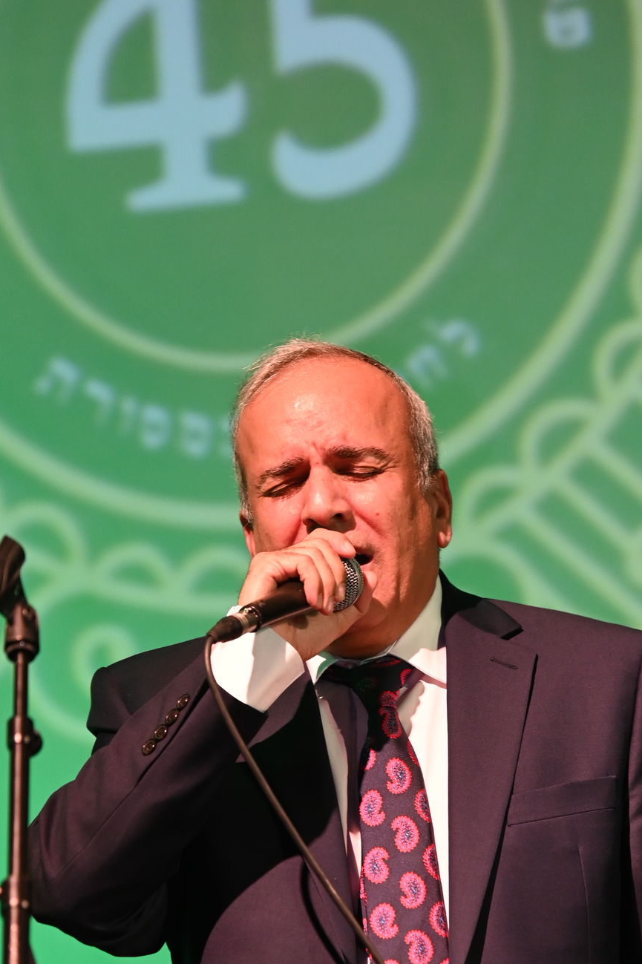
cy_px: 459
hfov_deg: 5.5
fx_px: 6719
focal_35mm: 251
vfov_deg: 8.2
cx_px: 314
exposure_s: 1/250
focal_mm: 155
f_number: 4.5
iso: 2500
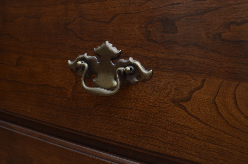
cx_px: 124
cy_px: 82
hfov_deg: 37.9
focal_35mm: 52
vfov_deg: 25.6
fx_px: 361
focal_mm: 35
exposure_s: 1/125
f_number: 5.6
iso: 400
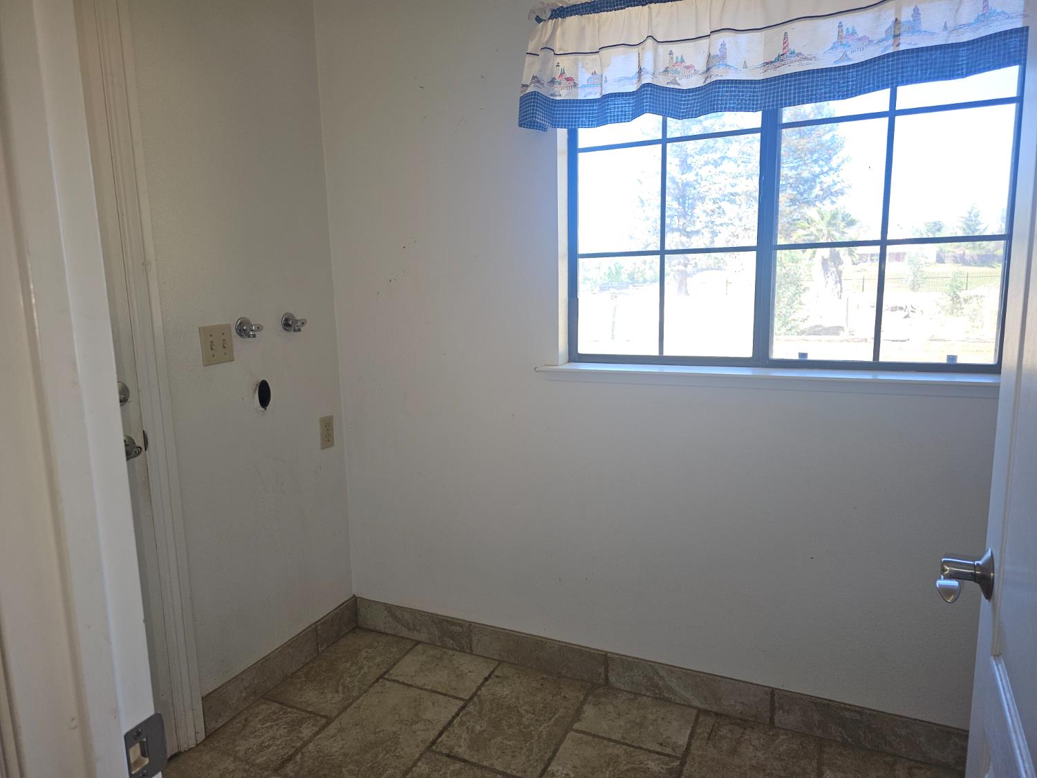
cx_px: 518
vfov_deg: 58.9
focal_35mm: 23
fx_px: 689
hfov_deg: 73.9
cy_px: 389
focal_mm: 6.3
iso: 25
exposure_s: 1/60
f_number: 1.7
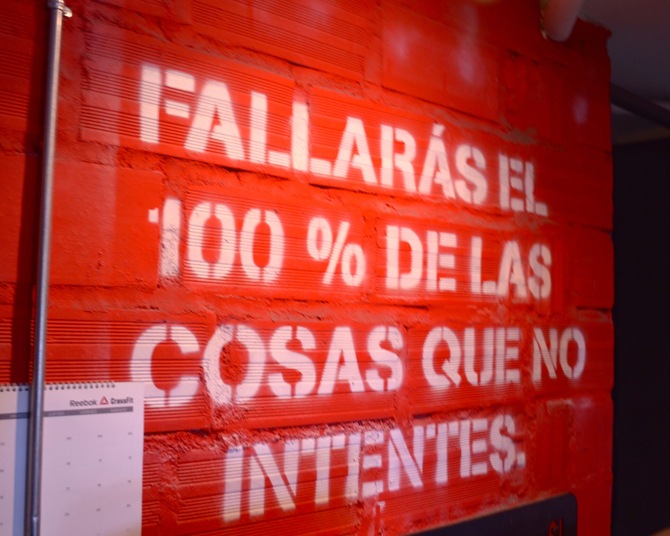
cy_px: 268
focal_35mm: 38
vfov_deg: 39.2
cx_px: 319
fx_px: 754
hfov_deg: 47.9
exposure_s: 1/10
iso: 500
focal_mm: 22
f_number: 3.8
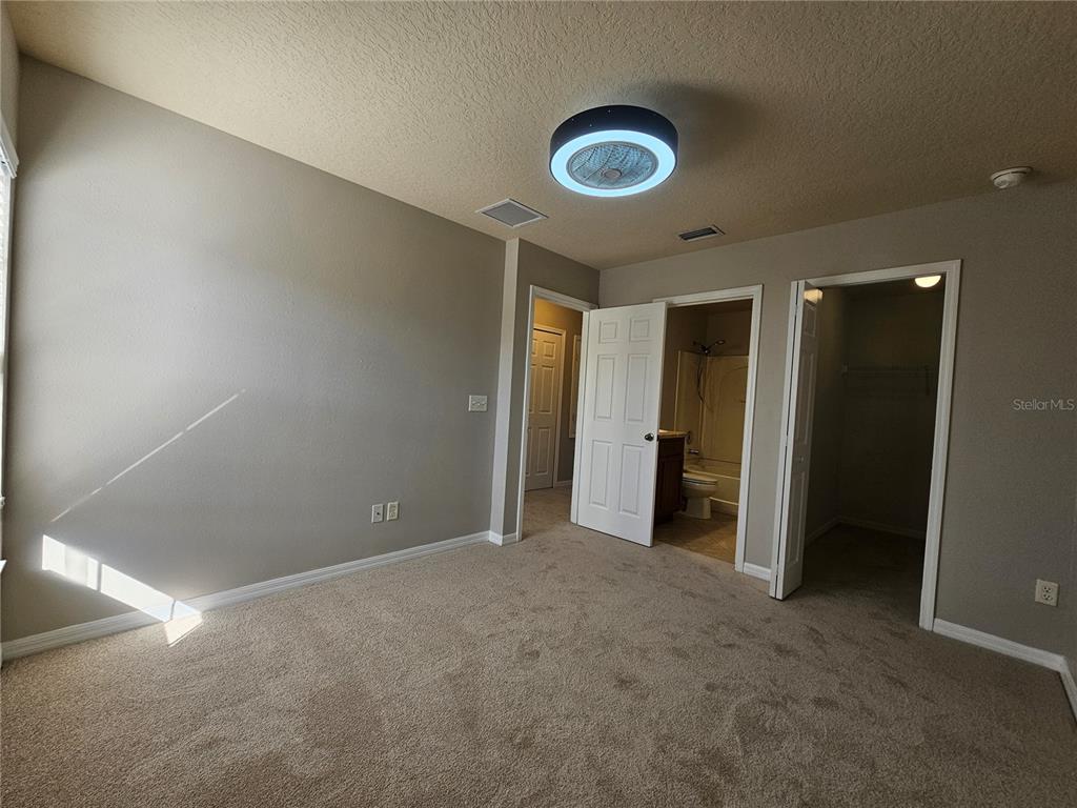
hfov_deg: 106.2
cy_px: 404
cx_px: 538
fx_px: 404
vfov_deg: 89.9
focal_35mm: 13
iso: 64
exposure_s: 1/120
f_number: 2.2
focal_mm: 2.2
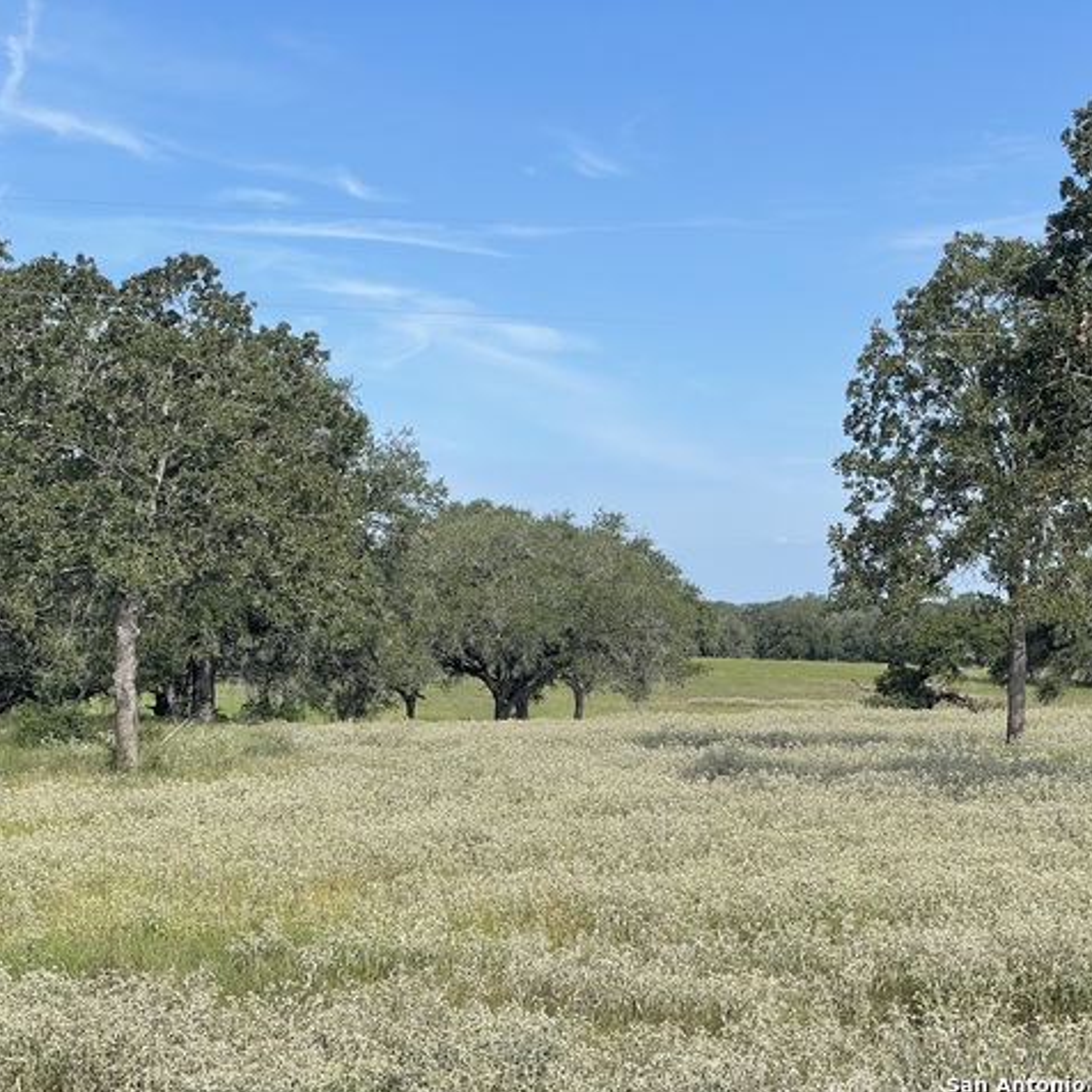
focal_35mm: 76
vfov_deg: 22.8
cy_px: 548
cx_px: 585
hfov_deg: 22.8
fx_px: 2712
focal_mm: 7.5
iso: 20
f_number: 2.2
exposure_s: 1/943
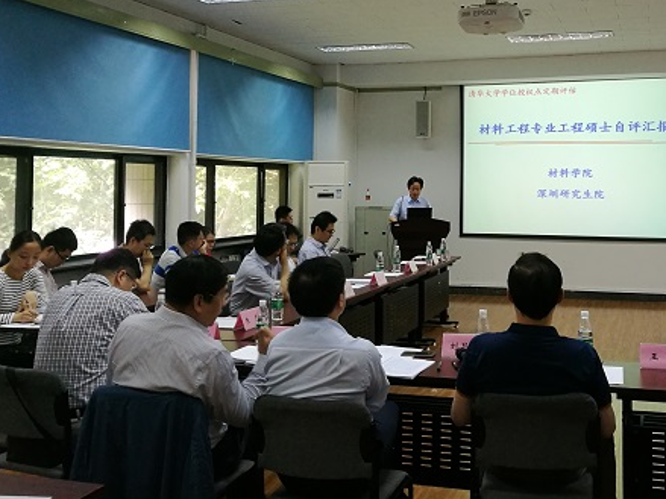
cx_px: 452
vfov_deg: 35.4
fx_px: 769
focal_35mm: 40
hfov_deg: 46.0
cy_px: 143
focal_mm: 4.5
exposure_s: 1/33.3
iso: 200
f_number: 2.2
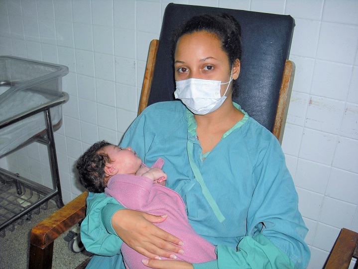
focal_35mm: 38
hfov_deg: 49.0
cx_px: 179
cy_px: 134
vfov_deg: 37.7
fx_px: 393
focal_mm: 6.2
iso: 100
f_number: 2.8
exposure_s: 1/60
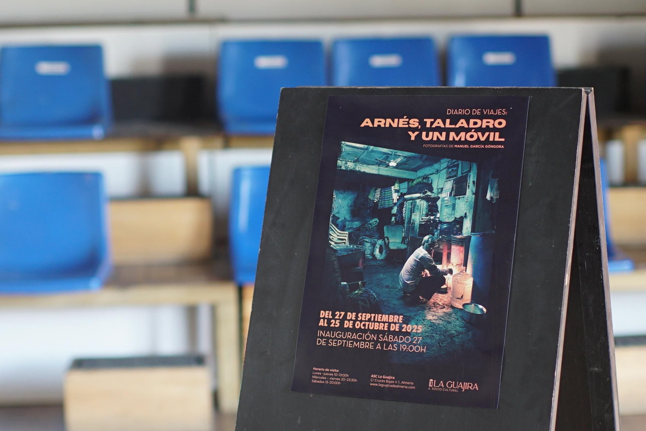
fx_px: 1525
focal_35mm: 85
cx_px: 318
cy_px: 222
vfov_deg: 16.1
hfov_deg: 23.9
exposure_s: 1/100
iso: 320
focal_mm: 50
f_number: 2
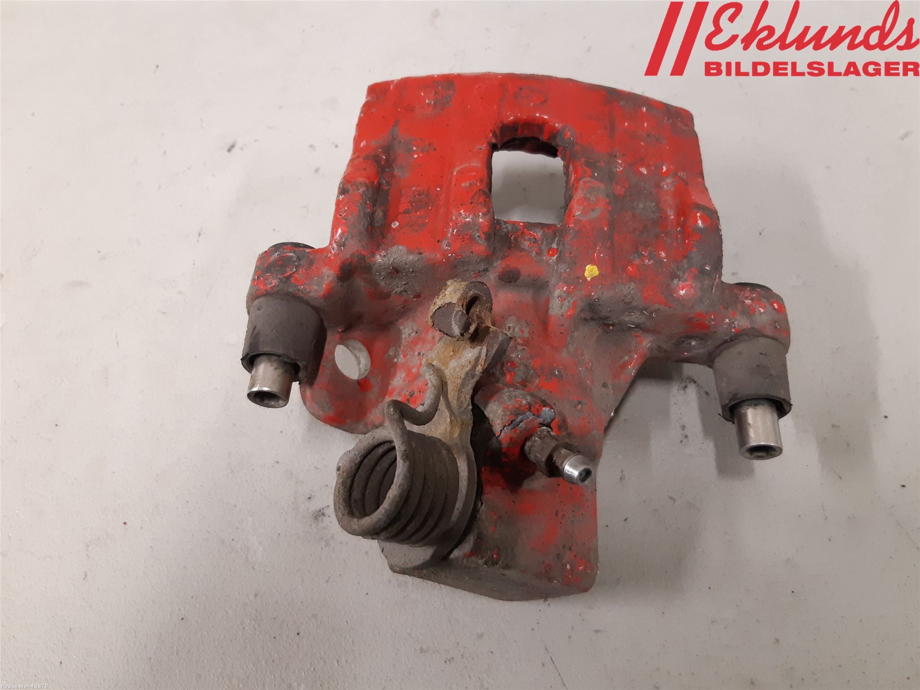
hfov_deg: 67.3
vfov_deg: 53.1
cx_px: 460
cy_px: 345
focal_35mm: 26
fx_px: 691
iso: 250
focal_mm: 3.93
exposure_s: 1/50
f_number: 1.7
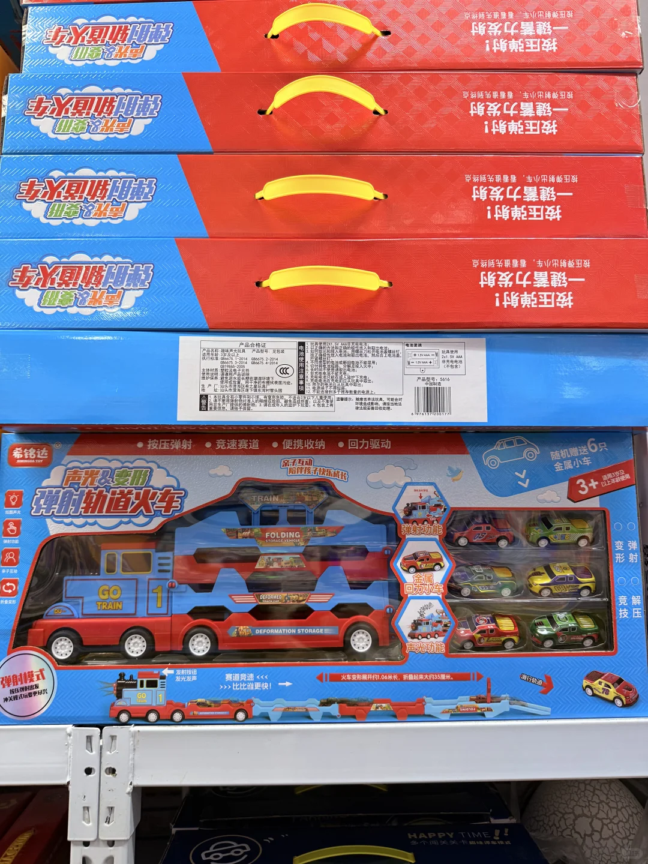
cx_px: 324
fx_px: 599
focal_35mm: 24
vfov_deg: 71.6
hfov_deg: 56.8
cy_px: 432
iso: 160
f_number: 1.78
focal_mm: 6.76
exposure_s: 1/50
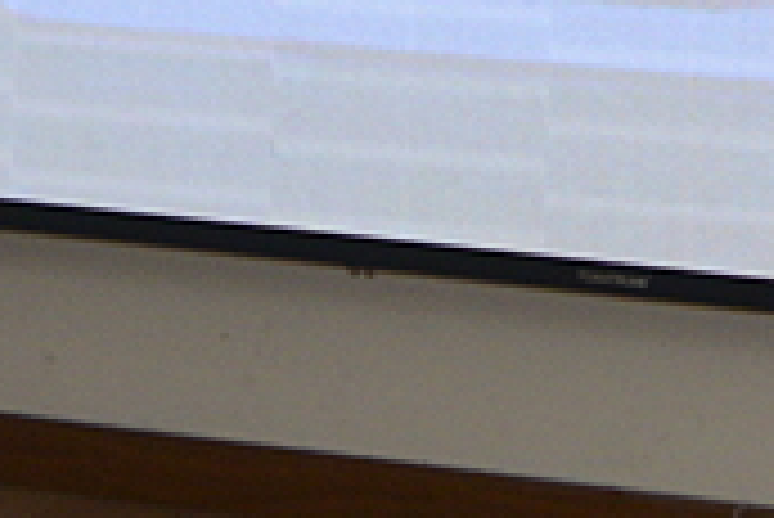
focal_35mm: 335
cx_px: 1192
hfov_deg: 6.1
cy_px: -899
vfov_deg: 4.0
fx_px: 7208
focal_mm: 48
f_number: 5.6
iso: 1600
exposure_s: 1/750
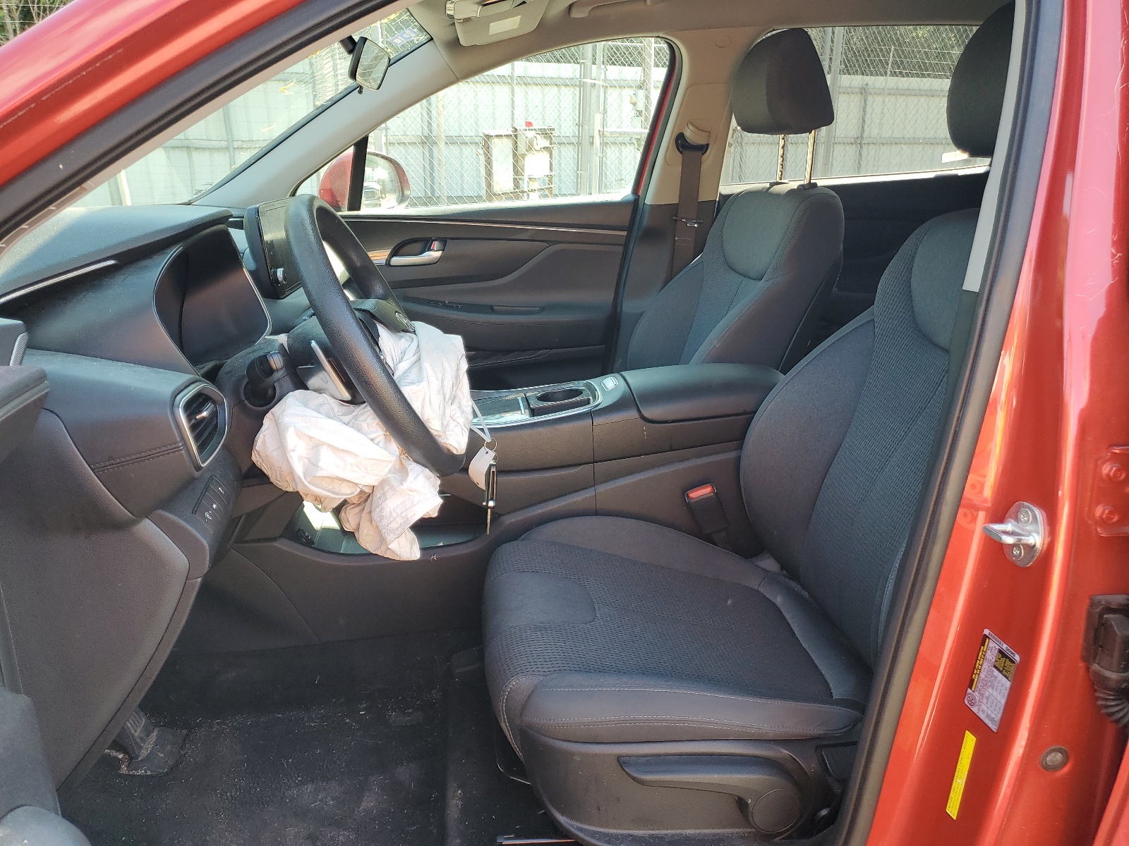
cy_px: 423
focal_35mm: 26
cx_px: 564
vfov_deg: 53.1
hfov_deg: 67.3
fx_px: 848
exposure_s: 1/159
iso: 50
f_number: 1.5
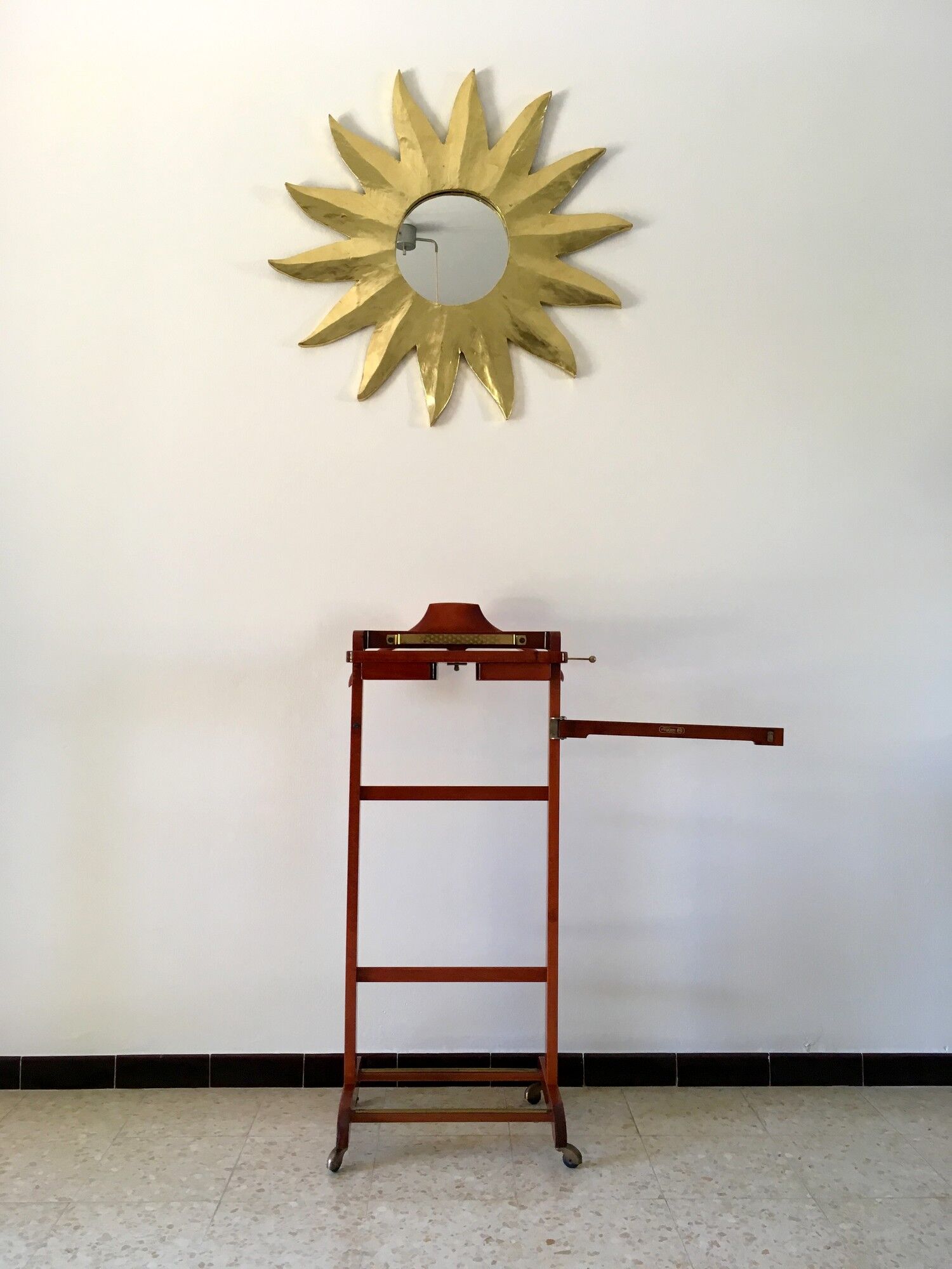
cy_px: 634
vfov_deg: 61.7
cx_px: 476
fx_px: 1063
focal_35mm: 29
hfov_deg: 48.2
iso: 32
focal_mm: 4.15
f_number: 2.2
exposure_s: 1/33
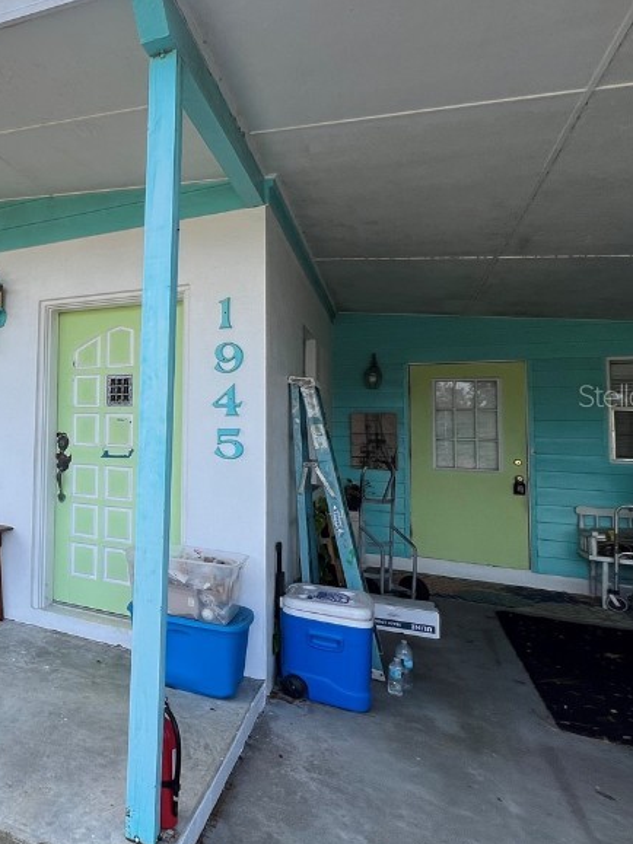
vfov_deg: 73.9
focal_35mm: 23
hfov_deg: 46.7
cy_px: 395
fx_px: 561
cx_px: -31
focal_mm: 1.57
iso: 32
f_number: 1.8
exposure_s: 1/494
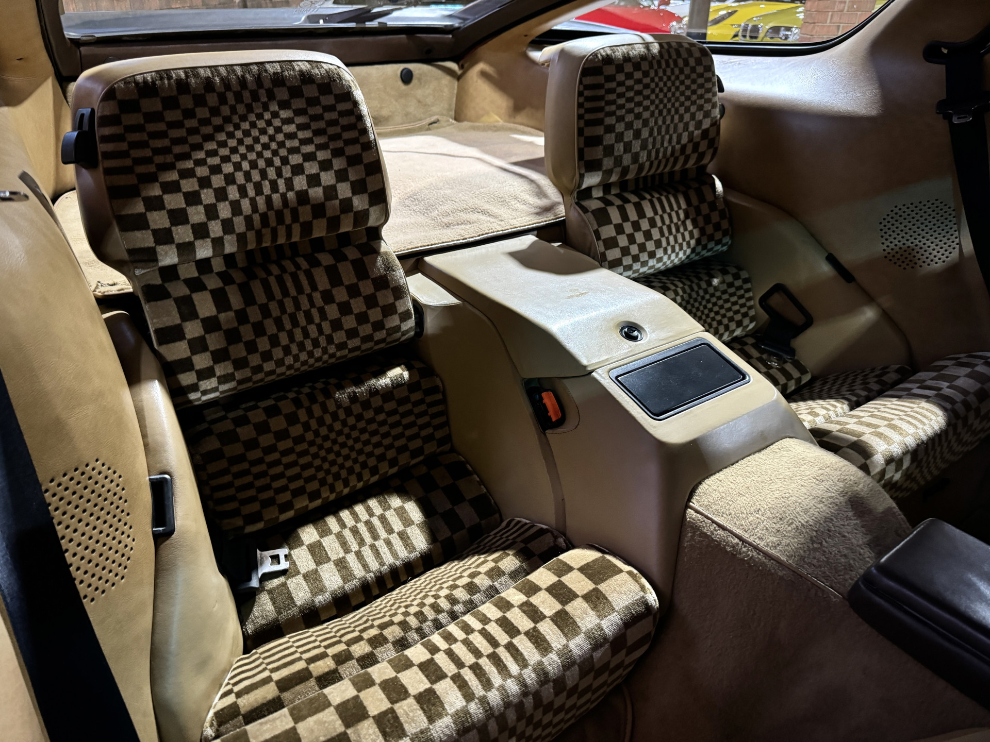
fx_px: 686
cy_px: 371
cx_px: 495
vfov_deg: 56.8
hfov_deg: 71.6
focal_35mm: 24
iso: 640
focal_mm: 6.76
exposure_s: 1/33
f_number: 1.78
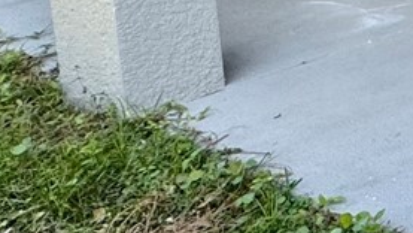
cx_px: 1090
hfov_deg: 13.4
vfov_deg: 12.1
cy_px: -242
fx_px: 964
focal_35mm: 88
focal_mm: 2.22
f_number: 2.2
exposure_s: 1/99
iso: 50
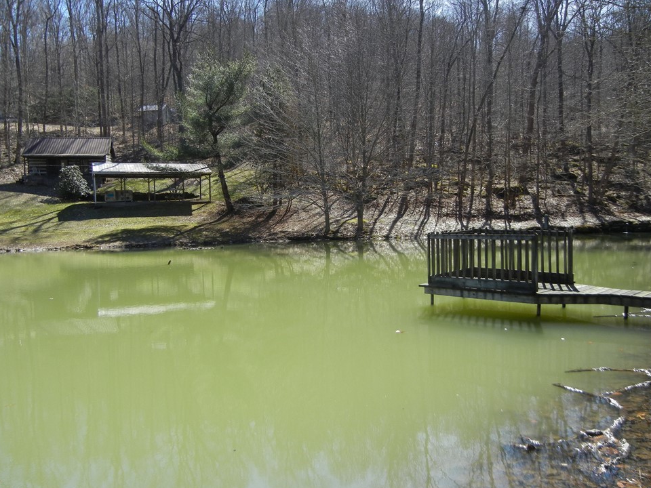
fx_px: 602
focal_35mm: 32
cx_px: 319
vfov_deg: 44.2
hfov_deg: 56.8
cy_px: 247
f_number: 3.5
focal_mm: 5.4
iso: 160
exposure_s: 1/720
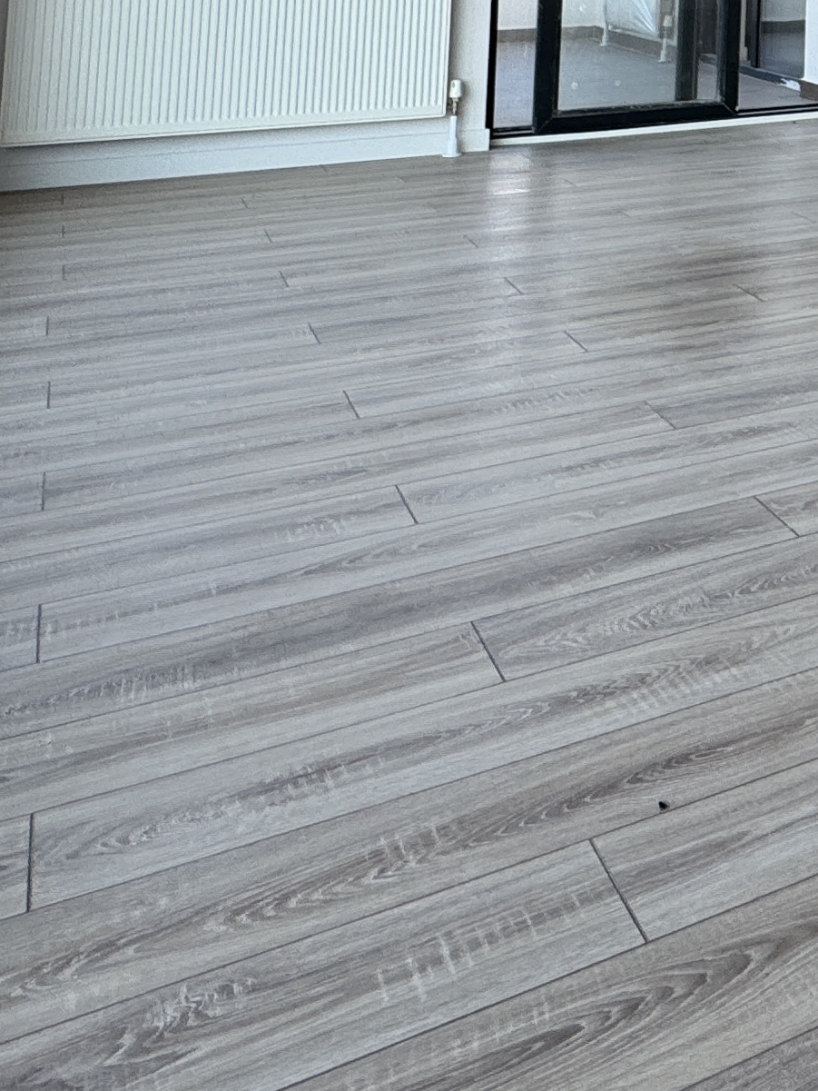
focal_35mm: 47
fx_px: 1481
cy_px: -212
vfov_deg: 33.2
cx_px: 1194
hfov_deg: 24.6
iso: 40
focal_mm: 2.22
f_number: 2.2
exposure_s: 1/164
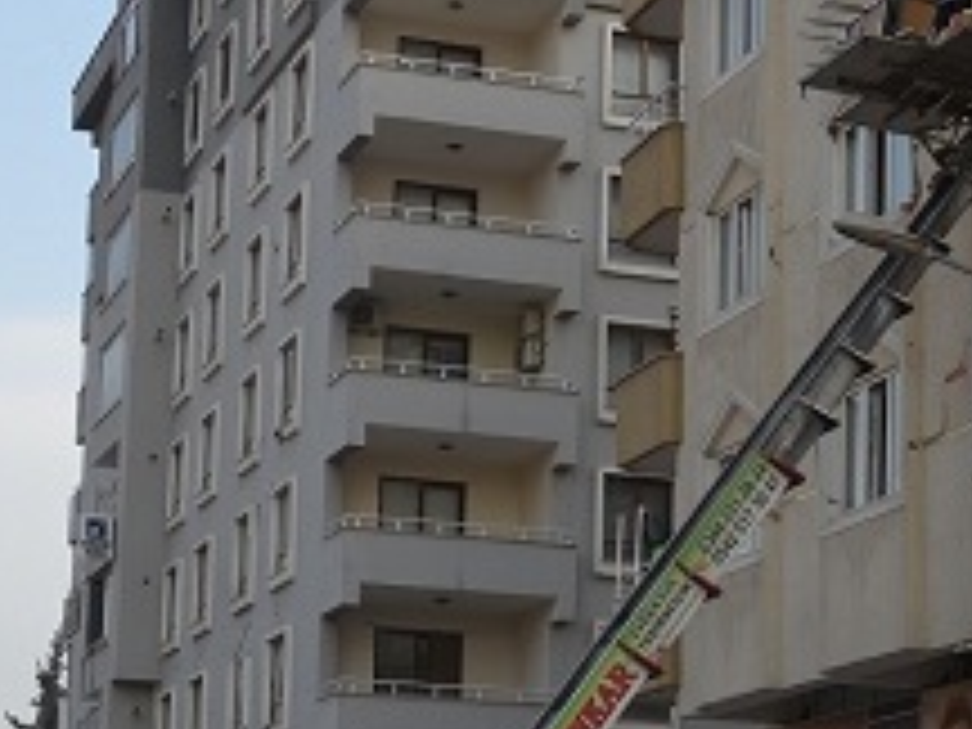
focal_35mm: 96
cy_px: 497
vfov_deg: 15.4
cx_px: 644
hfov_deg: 20.4
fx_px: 2696
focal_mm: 24
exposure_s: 1/160
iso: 100
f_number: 6.3
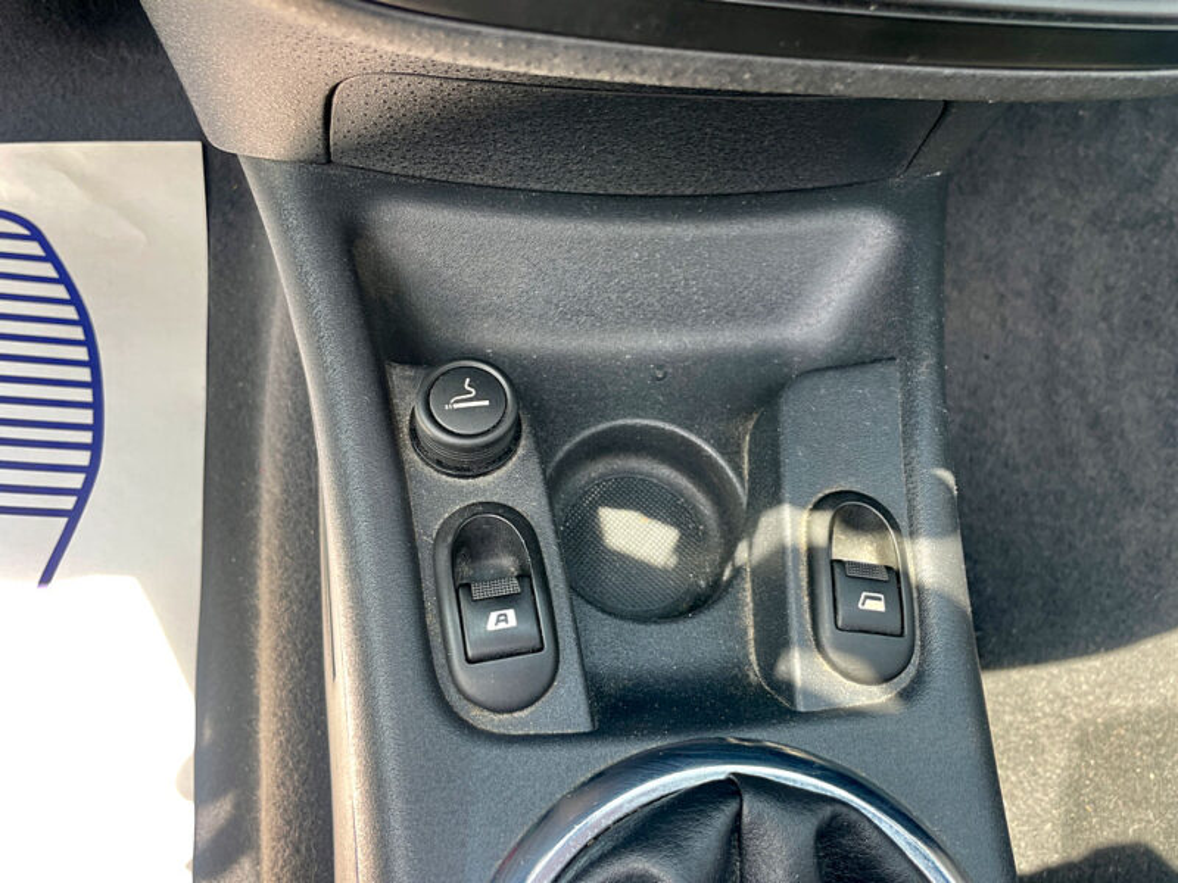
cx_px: 589
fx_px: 885
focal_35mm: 26
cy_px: 442
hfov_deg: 67.3
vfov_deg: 53.1
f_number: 1.6
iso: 32
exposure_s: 1/129
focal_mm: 4.2
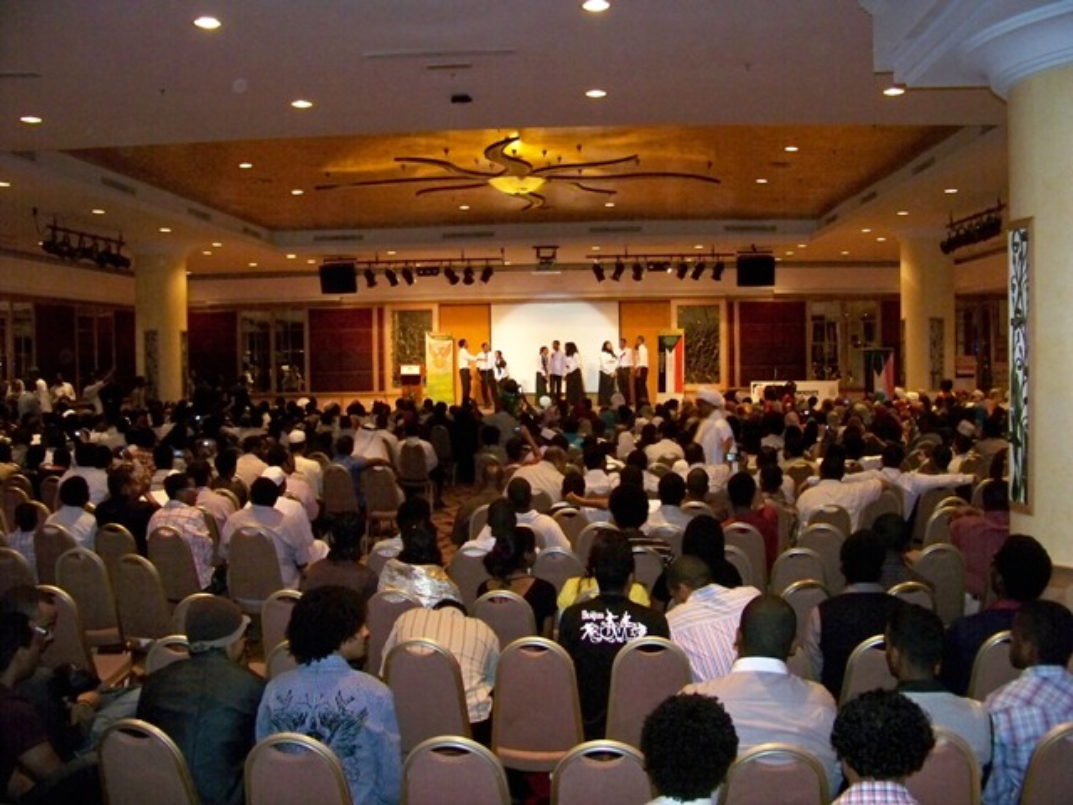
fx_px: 1023
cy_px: 402
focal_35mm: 33
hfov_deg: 55.4
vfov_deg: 42.9
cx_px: 536
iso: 400
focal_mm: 5.85
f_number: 2.8
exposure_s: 1/30
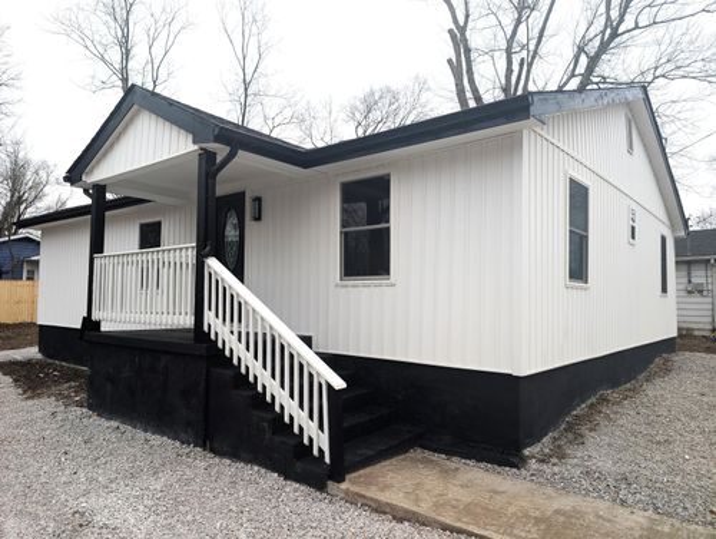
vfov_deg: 56.9
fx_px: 497
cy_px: 270
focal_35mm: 24
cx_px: 358
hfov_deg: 71.5
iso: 24
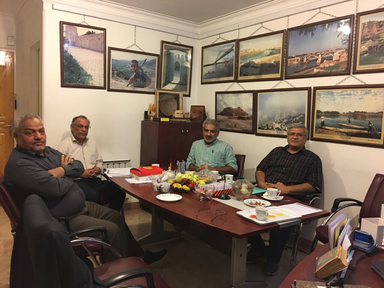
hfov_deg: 61.7
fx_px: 322
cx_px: 192
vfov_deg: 48.2
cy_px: 144
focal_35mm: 29
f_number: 2.2
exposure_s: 1/10
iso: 100
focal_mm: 4.15
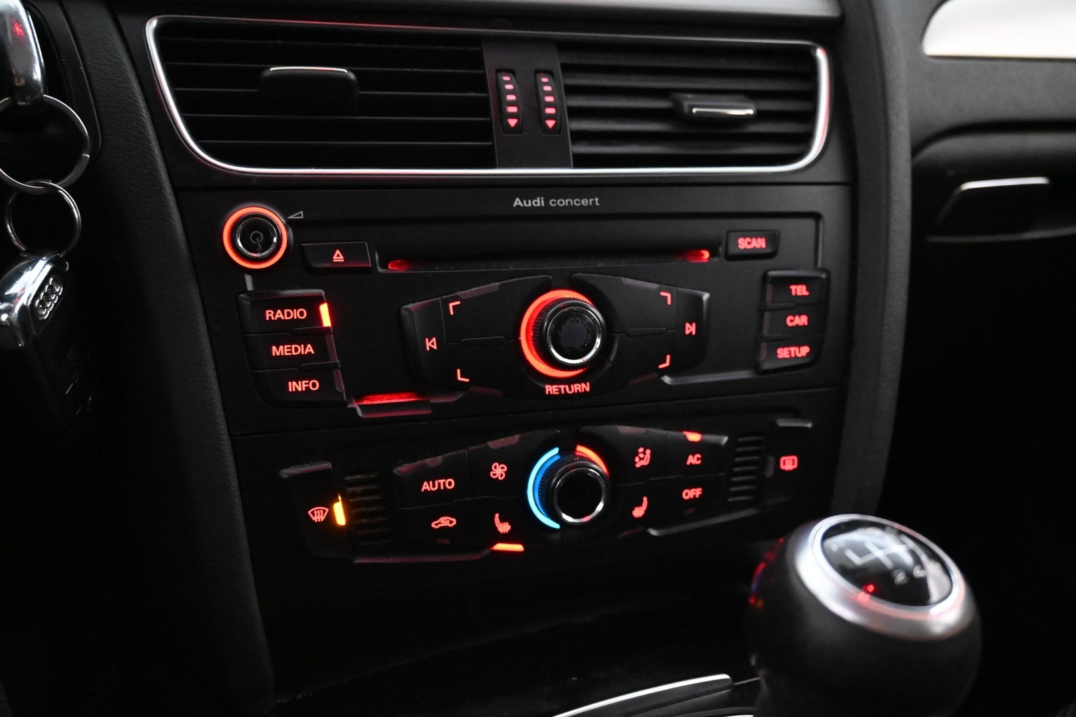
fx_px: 964
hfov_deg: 58.3
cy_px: 358
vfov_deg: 40.8
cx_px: 538
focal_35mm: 32
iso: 8000
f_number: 4
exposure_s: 1/30
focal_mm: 21.5
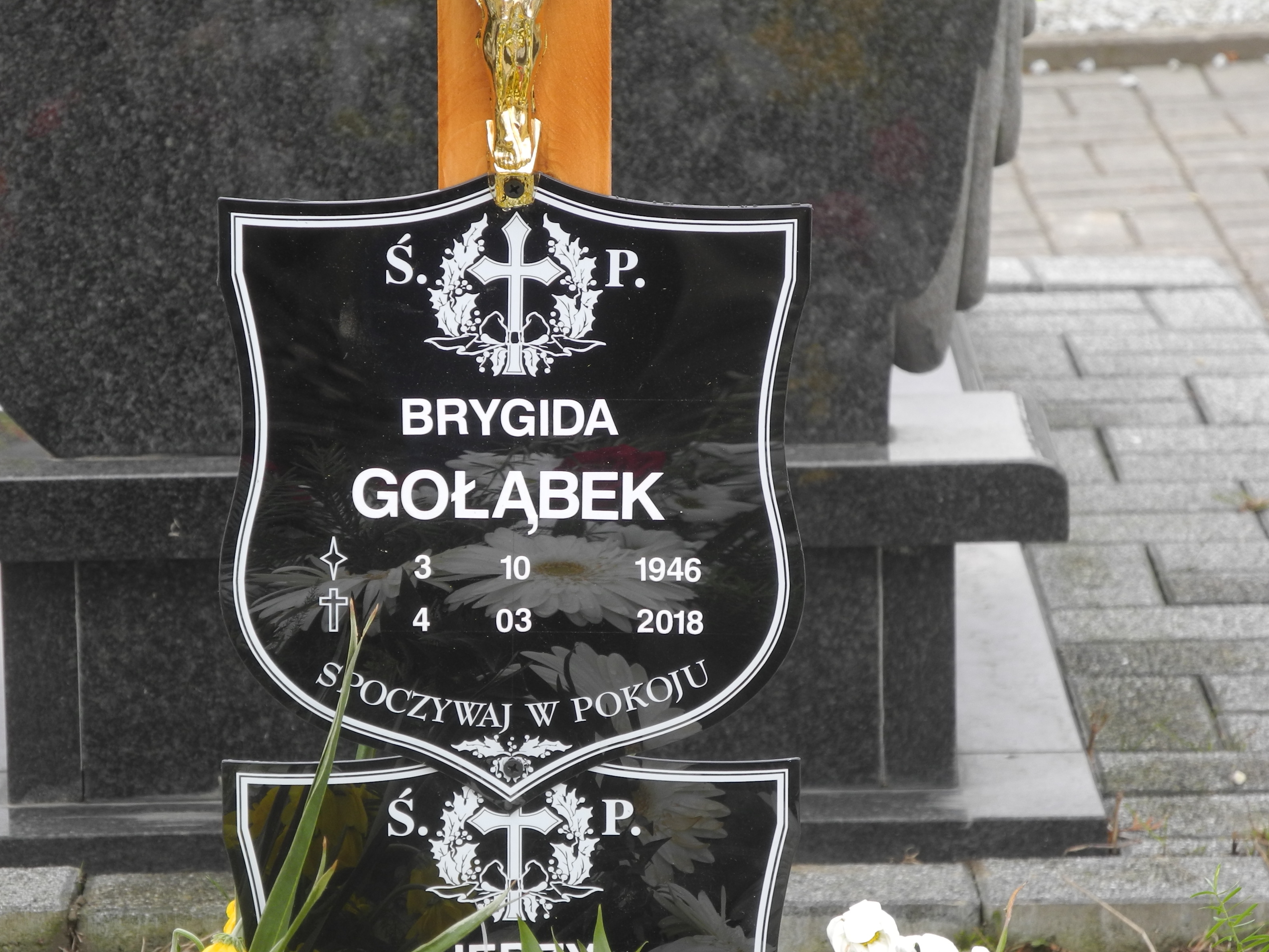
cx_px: 558
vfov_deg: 9.5
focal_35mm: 156
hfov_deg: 12.7
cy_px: 525
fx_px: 5719
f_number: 5
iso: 100
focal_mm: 28.9
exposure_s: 1/125
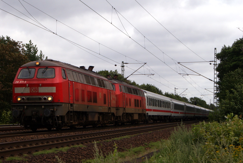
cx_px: 122
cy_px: 82
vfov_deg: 16.6
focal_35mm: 82
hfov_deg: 24.6
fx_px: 558
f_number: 11
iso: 200
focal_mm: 55
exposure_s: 1/1000
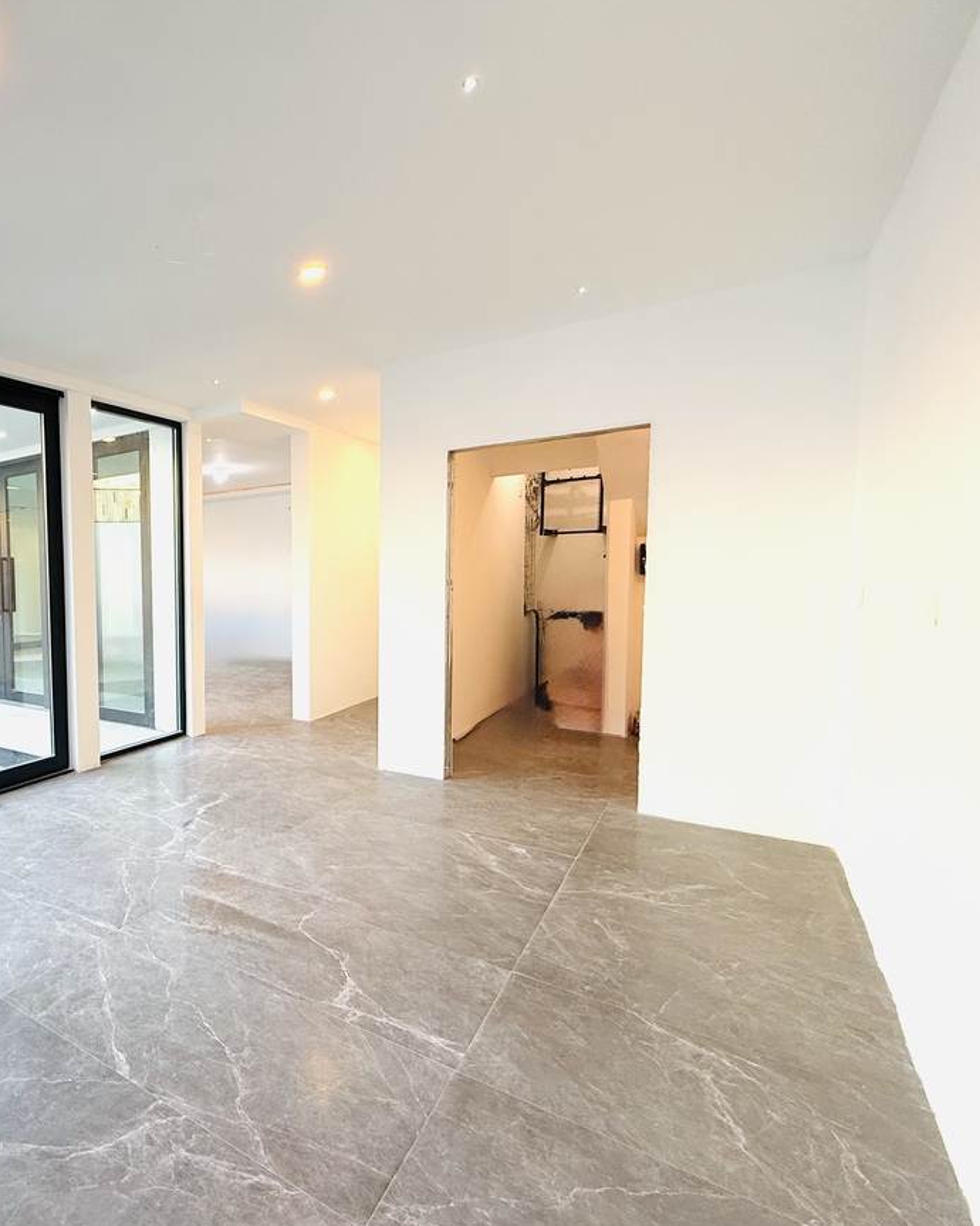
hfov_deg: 61.9
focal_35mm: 19
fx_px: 689
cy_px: 631
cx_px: 135
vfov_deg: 83.3
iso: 125
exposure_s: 1/120
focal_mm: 2.22
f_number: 2.2
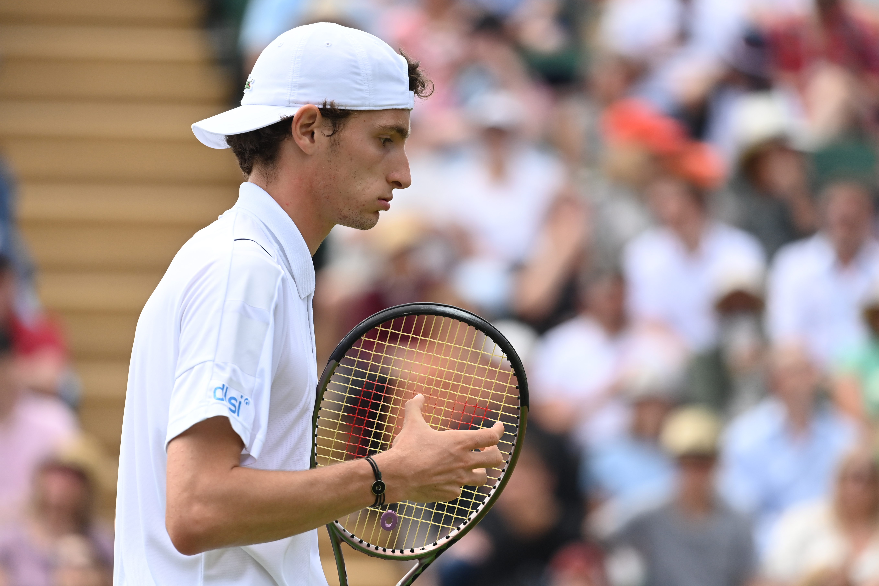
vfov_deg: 4.6
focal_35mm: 300
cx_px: 440
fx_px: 7324
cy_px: 293
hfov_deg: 6.9
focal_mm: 300
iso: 800
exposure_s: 1/4000
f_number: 4
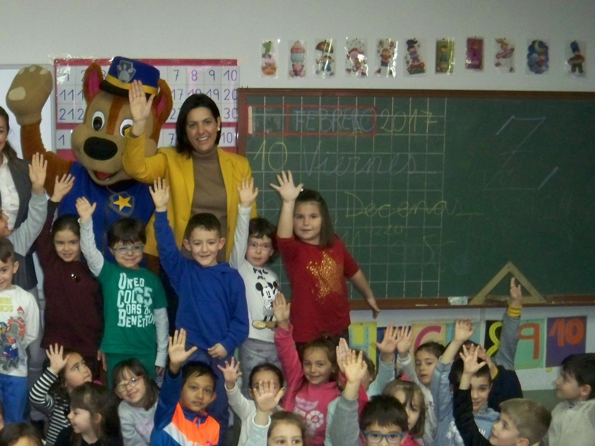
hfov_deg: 30.3
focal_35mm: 62
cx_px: 100
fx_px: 1066
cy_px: 310
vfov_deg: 23.5
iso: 400
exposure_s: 1/30
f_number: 3.1
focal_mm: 7.9
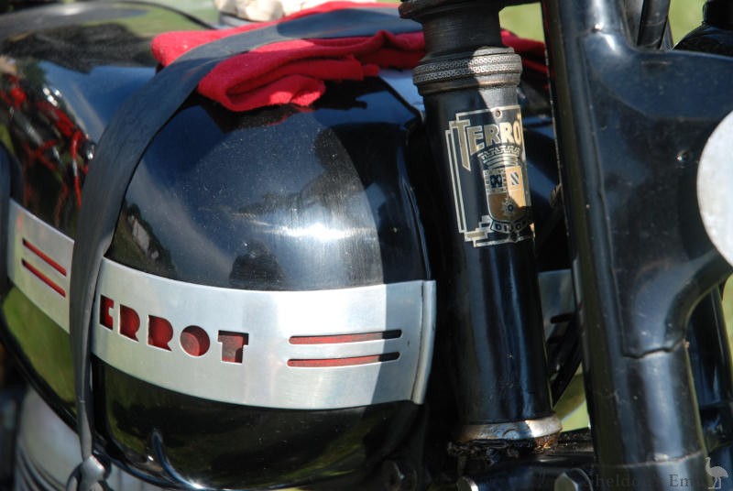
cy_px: 246
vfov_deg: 13.1
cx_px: 366
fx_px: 2141
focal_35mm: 105
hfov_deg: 19.4
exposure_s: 1/400
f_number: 5
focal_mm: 70
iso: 200
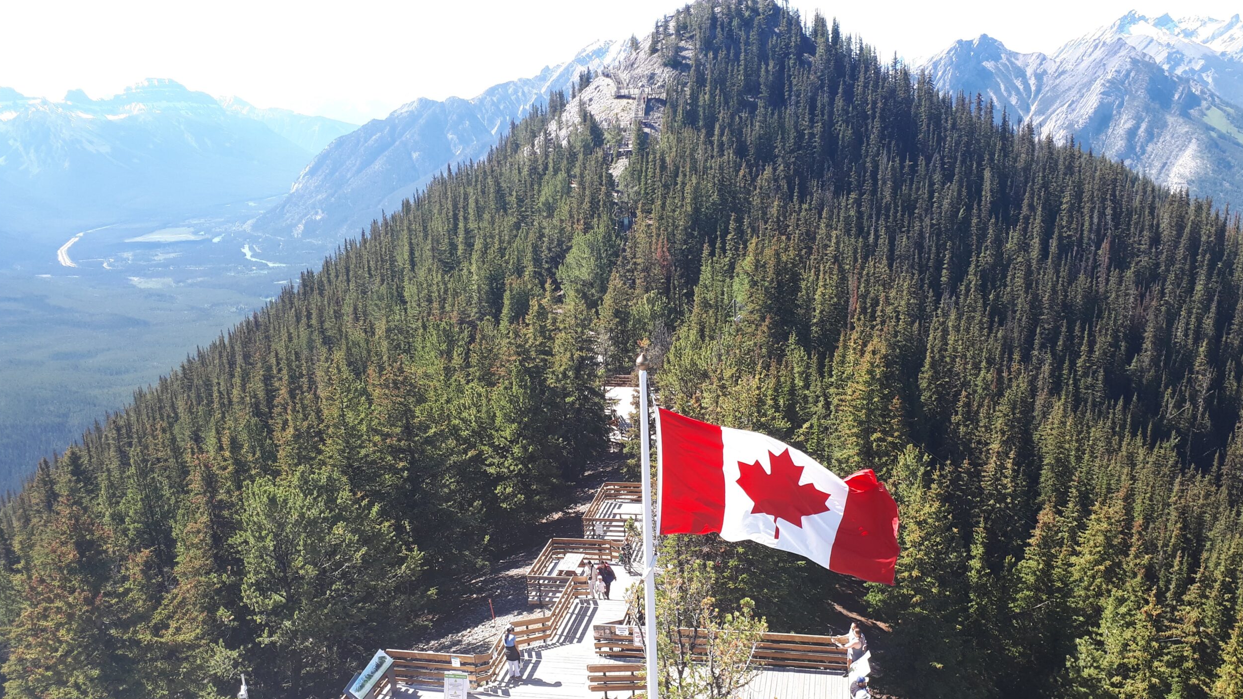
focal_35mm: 30
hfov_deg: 64.3
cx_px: 627
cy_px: 441
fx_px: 989
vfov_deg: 38.7
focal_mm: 3.6
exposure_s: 1/392
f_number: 1.9
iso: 40
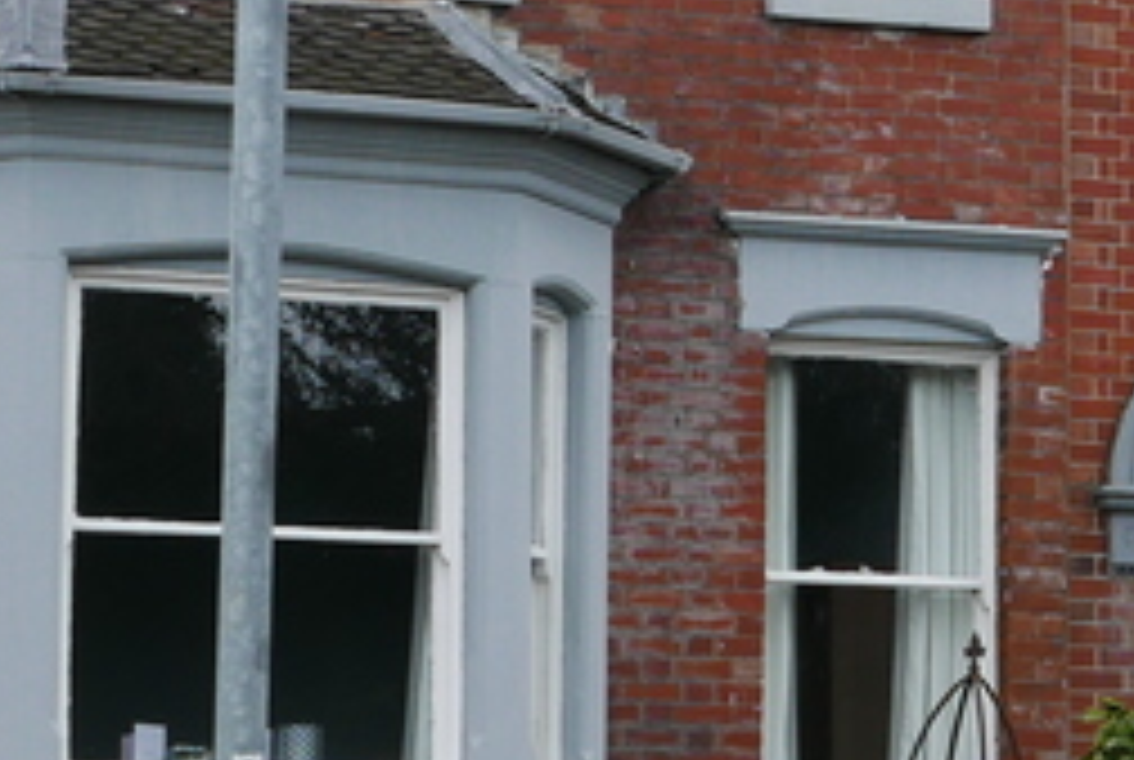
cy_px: 13
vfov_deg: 6.9
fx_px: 6280
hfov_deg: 10.1
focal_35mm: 199
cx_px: 1548
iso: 200
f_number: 5.6
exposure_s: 1/160
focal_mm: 21.3
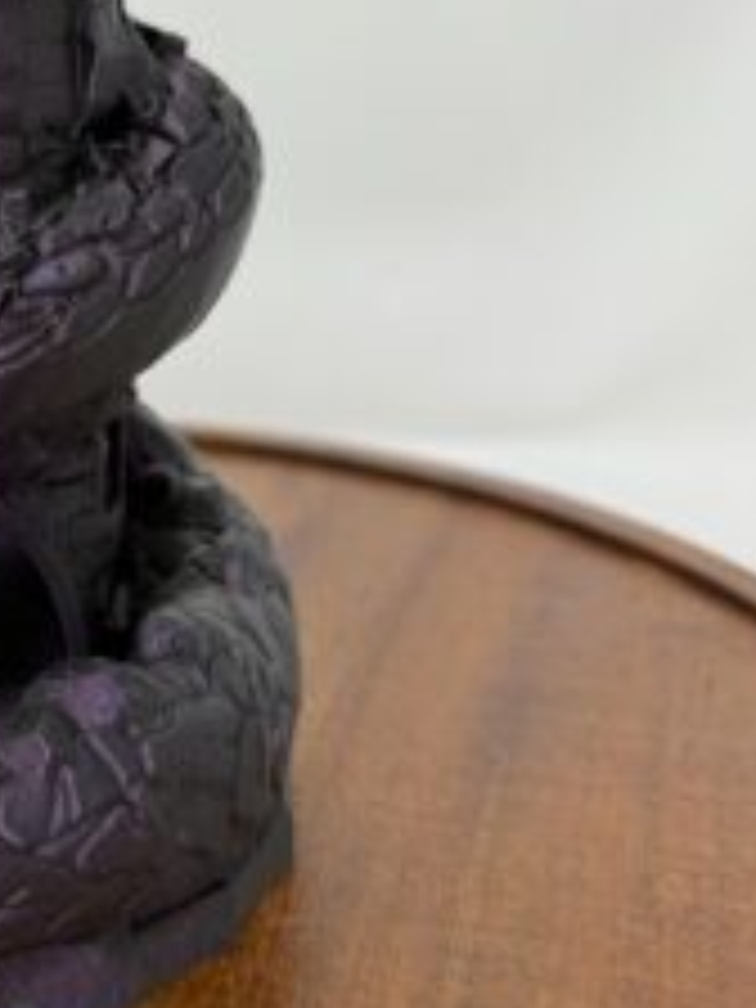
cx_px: 0
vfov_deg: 36.5
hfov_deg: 27.4
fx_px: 1456
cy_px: 160
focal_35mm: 50
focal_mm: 6.76
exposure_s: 1/143
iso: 64
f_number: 1.78
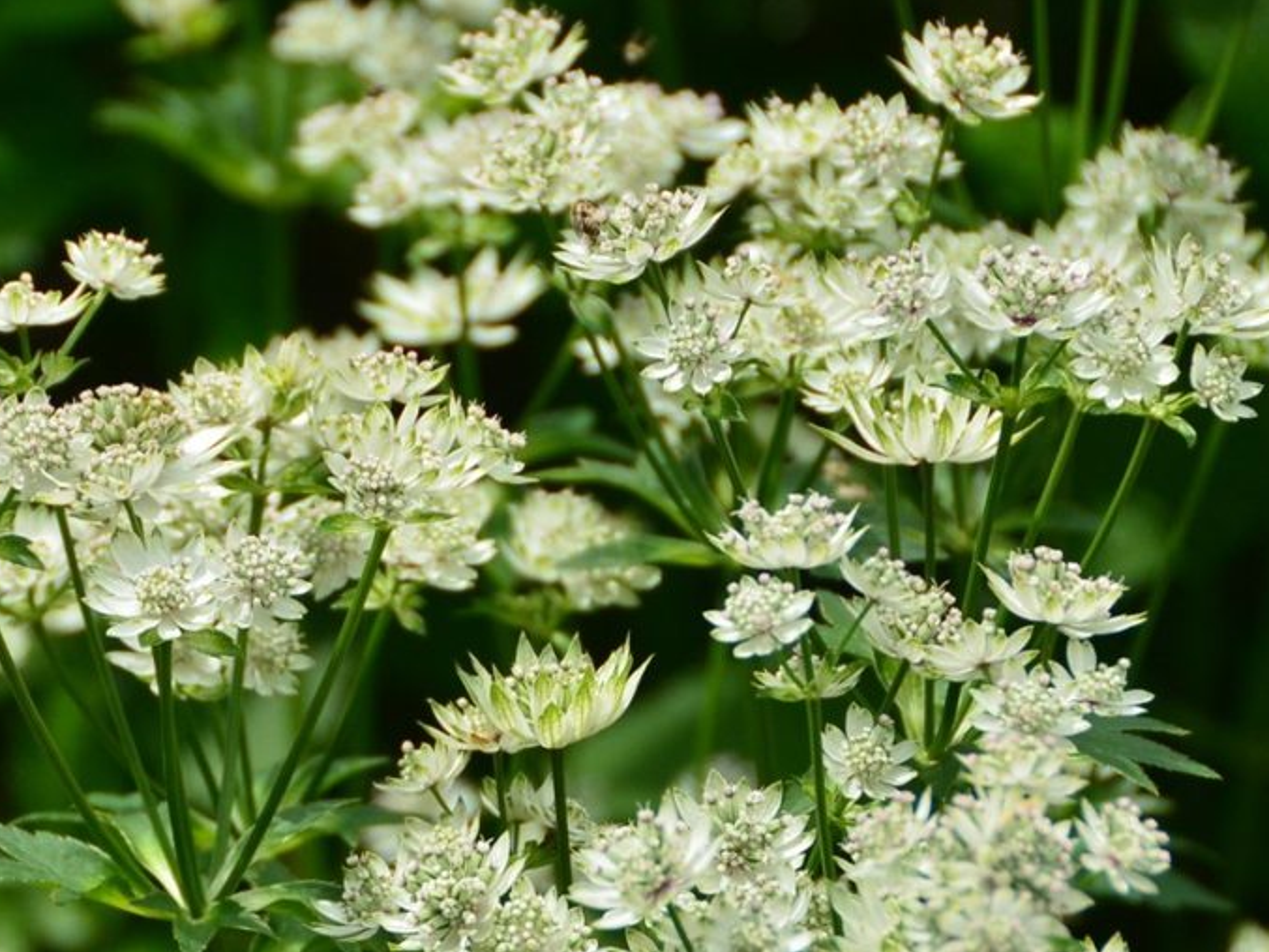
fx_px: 13095
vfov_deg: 4.2
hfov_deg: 5.5
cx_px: 240
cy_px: 536
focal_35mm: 357
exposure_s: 1/1250
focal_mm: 105
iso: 400
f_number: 6.3
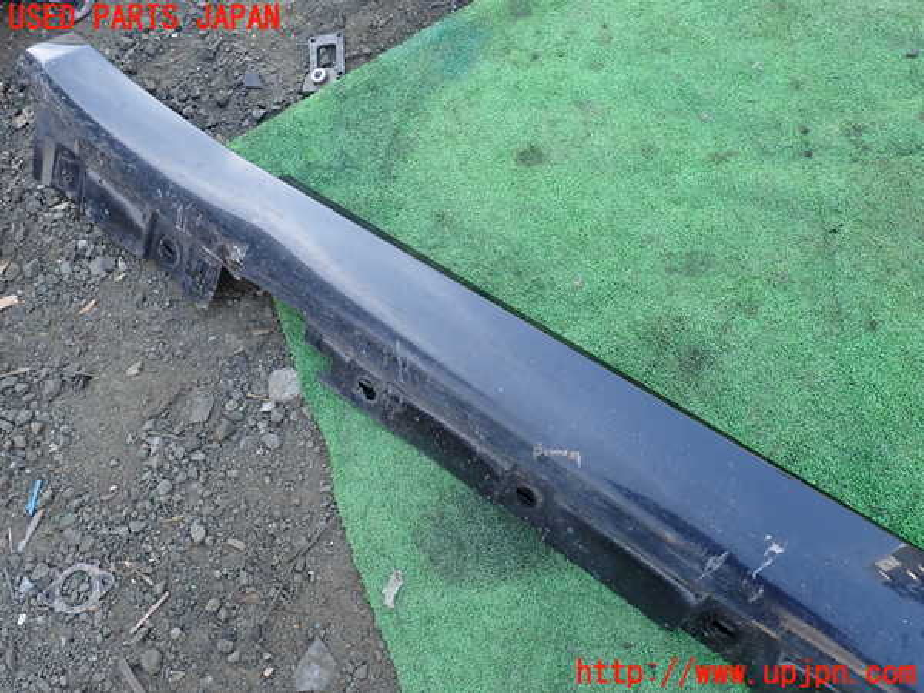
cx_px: 462
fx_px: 667
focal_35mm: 25
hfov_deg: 69.4
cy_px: 346
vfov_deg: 54.9
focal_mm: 4.5
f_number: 2.8
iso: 100
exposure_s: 1/100
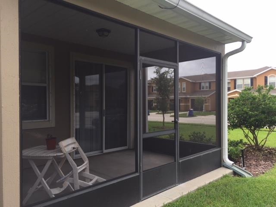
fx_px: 231
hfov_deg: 61.7
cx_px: 138
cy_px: 104
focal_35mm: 29
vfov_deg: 48.2
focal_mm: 4.15
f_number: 2.2
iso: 32
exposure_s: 1/638
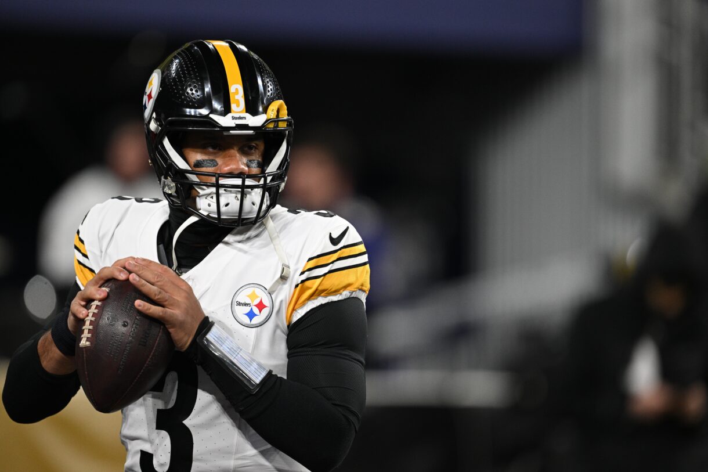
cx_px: 354
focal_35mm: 400
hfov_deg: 5.2
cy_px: 236
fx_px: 7865
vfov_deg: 3.4
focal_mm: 400
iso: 2000
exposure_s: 1/2000
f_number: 2.8
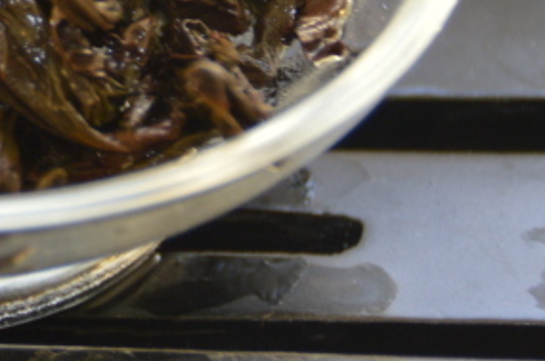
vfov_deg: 4.5
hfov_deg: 6.7
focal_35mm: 302
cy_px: -123
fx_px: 4564
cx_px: -302
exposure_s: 1/60
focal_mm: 56
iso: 450
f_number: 5
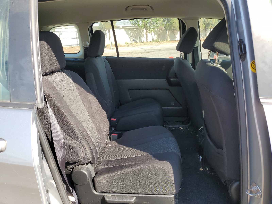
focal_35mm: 26
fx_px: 204
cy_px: 102
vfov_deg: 53.1
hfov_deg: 67.3
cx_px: 136
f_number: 1.5
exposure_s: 1/625
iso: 50
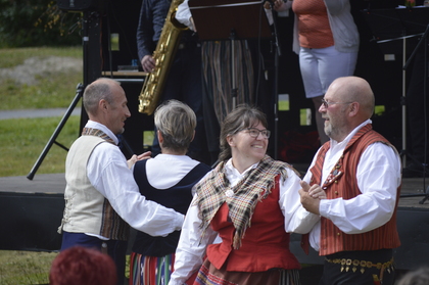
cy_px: 142
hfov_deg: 7.9
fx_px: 3124
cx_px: 214
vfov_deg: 5.2
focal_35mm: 262
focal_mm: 175
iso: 400
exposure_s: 1/1000
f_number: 5.3
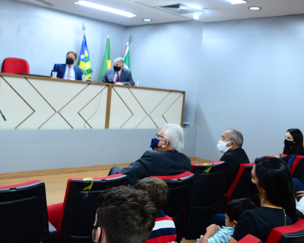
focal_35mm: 40
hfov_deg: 45.8
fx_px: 360
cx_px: 148
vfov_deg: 37.3
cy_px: 121
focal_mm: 27
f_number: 5
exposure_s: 1/60
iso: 2000
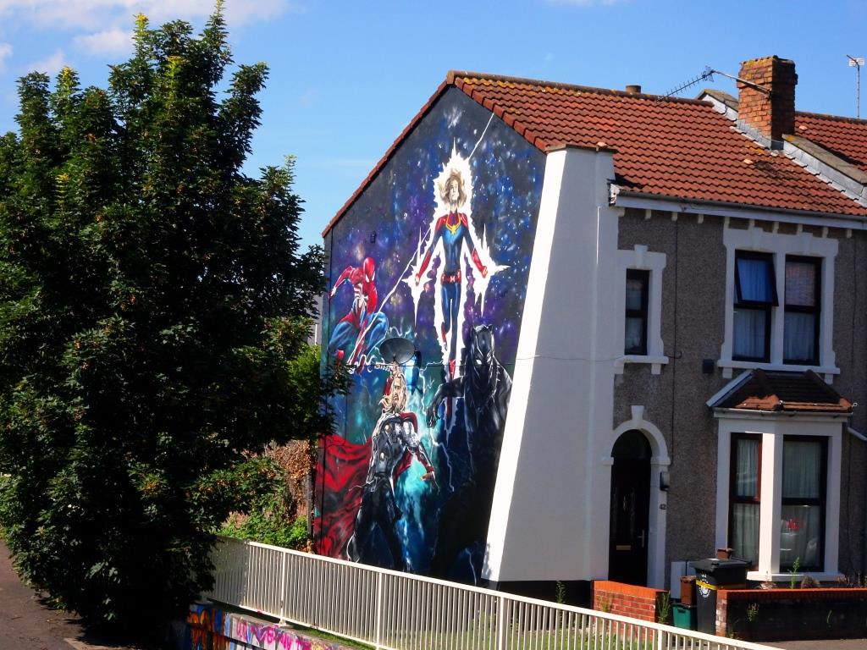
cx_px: 434
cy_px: 325
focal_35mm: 78
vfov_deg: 18.9
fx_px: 1954
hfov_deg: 25.0
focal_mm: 13.26
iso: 80
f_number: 5
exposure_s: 1/800
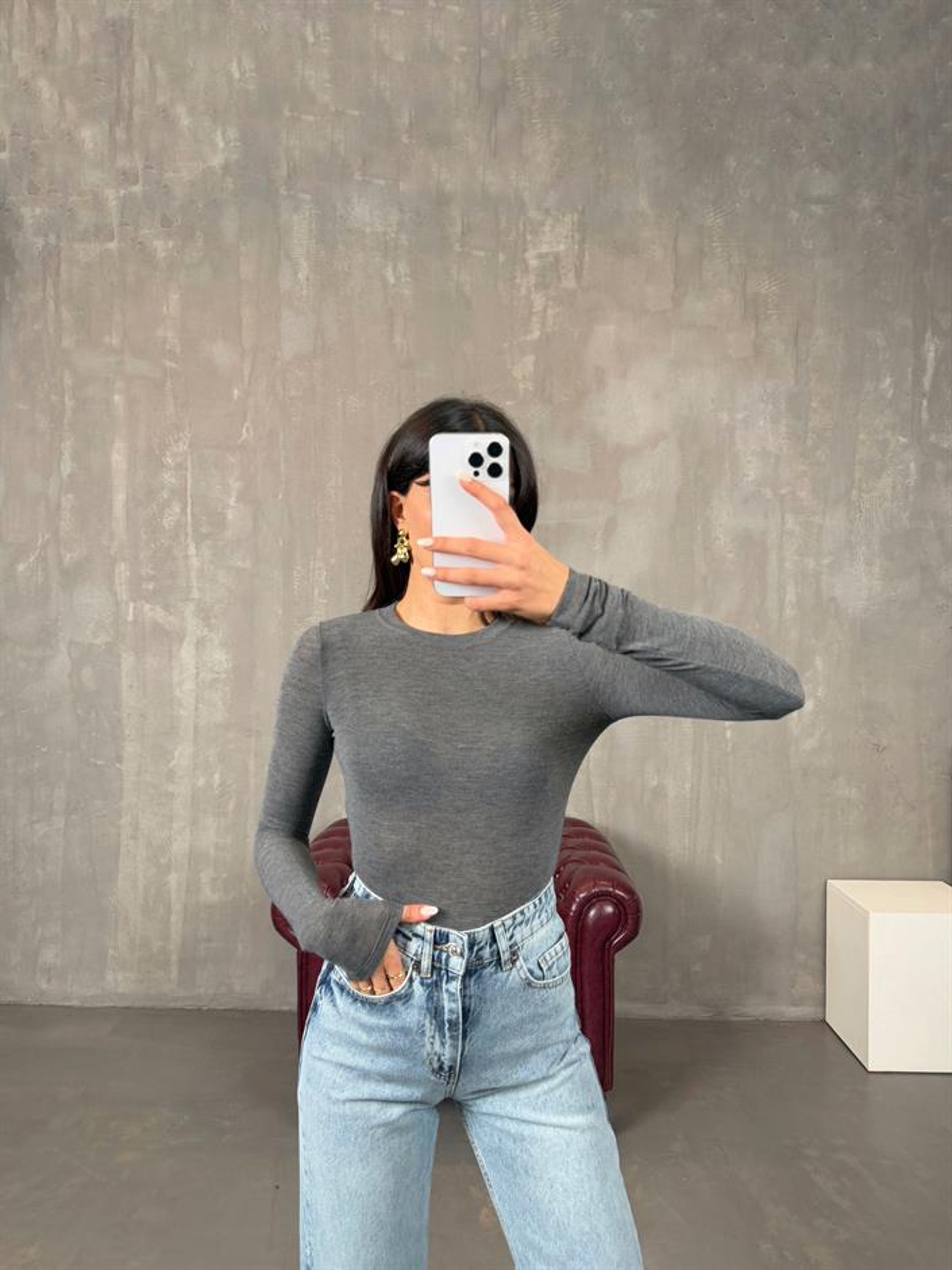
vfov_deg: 71.6
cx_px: 476
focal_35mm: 24
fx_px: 880
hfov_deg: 56.8
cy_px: 635
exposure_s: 1/121
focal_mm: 6.76
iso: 200
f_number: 1.78
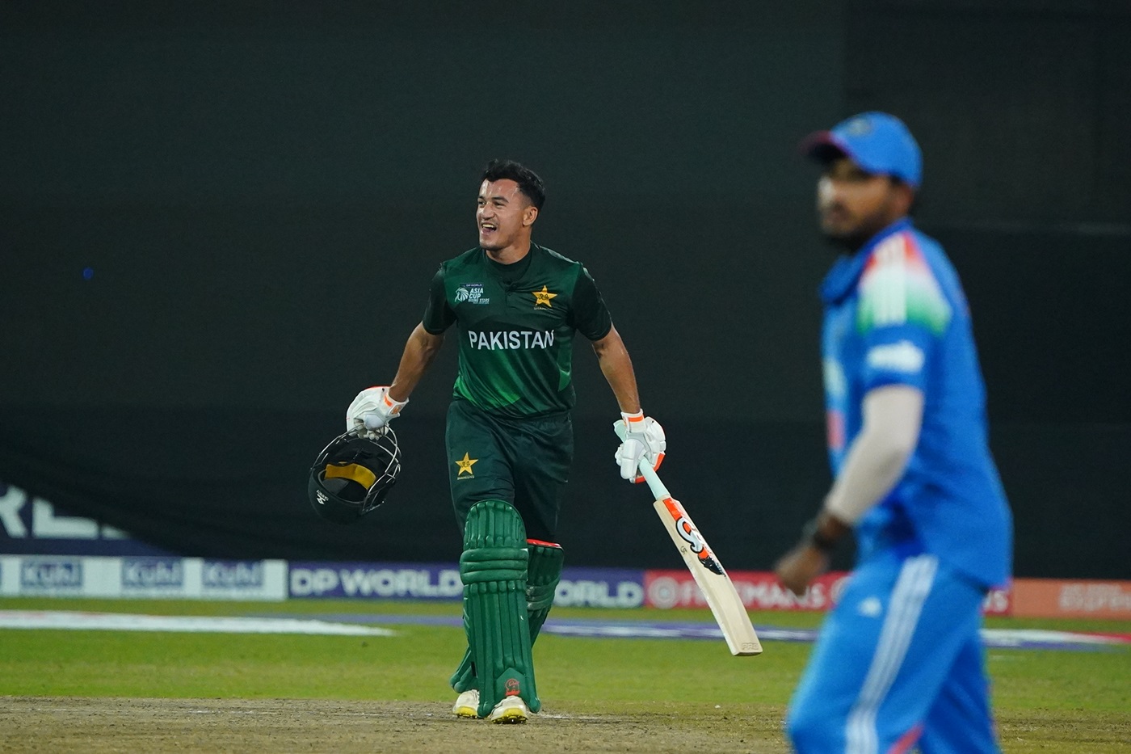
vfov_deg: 1.8
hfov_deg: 2.7
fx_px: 23841
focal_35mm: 759
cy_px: 377
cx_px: 566
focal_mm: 506
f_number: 6.3
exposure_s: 1/1000
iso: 8000
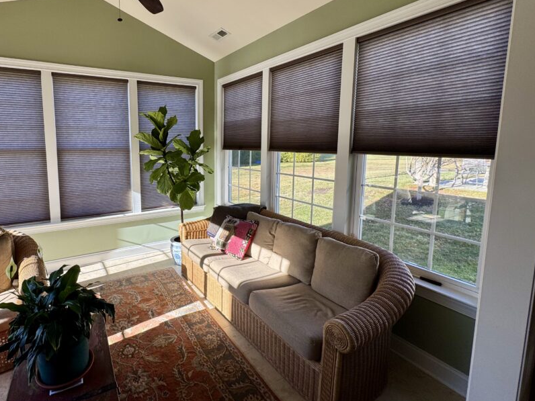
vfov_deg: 71.3
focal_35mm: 18
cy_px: 174
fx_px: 278
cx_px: 196
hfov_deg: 85.8
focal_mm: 2.22
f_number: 2.2
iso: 40
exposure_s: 1/221
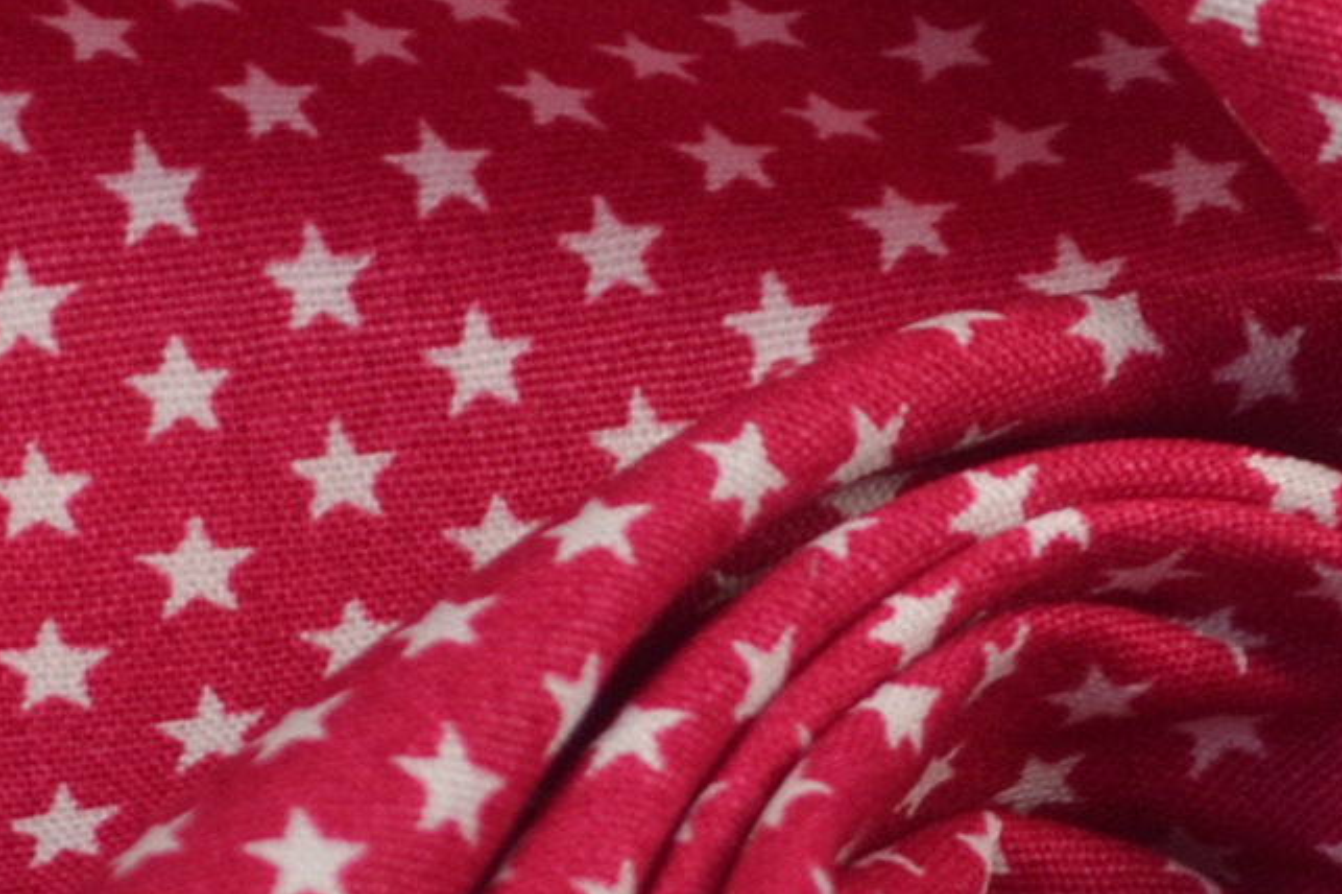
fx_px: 16531
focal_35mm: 444
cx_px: 1519
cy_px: 764
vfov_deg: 3.1
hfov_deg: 4.6
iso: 100
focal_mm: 55
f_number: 8
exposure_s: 1/15
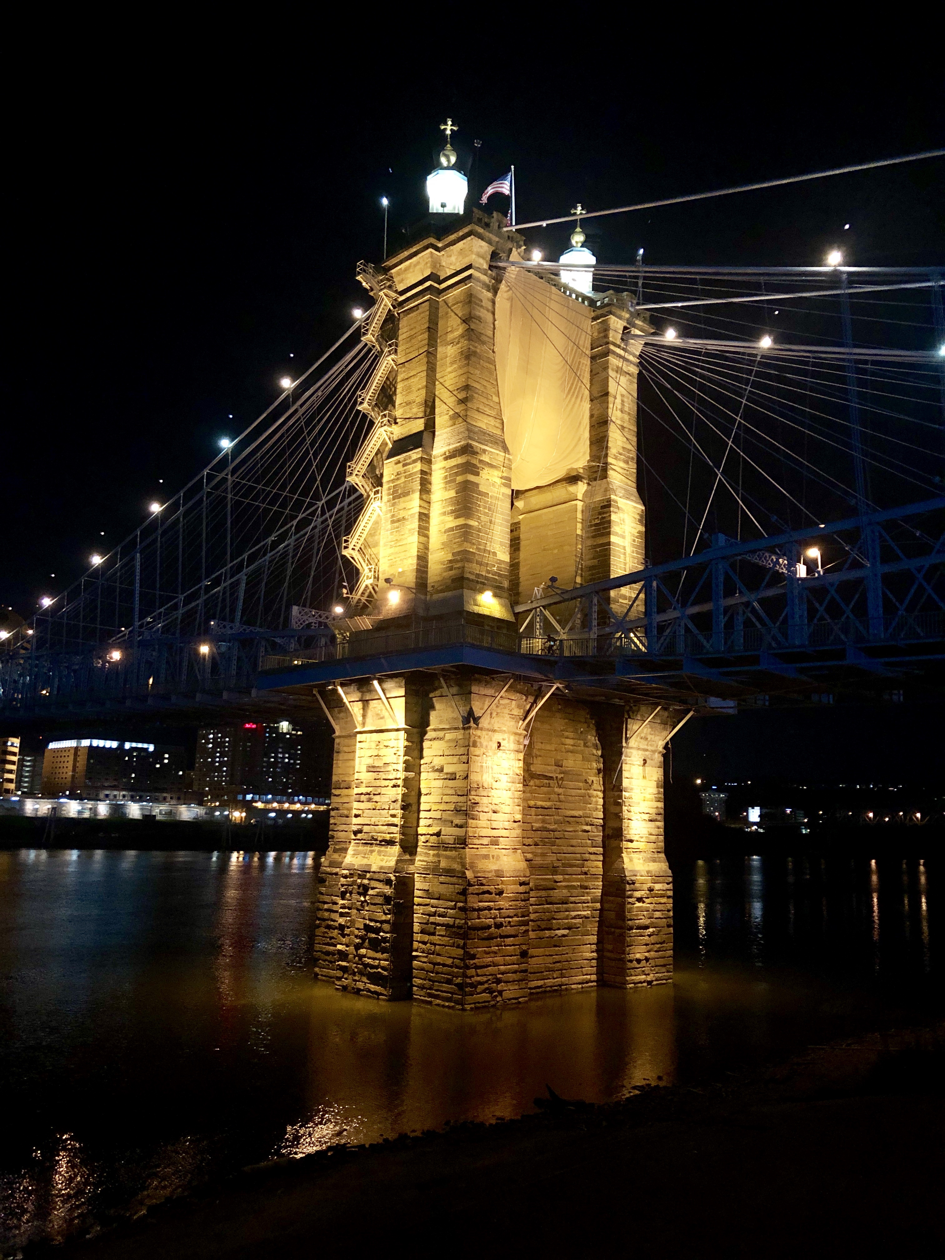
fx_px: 1019
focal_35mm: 28
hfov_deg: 49.7
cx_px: 472
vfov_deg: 63.4
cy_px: 630
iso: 100
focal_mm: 3.99
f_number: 1.8
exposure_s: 1/9
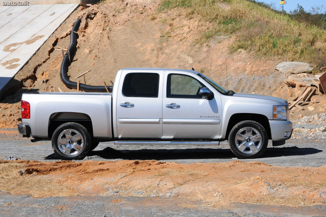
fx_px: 841
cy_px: 108
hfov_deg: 21.9
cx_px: 163
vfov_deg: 14.7
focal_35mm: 93
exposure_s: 1/5000
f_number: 10
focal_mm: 62
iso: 2000
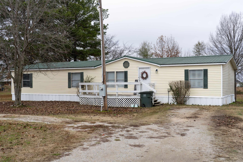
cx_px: 122
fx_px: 277
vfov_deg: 32.6
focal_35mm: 41
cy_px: 81
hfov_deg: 47.4
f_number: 5
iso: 100
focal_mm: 41
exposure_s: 1/400
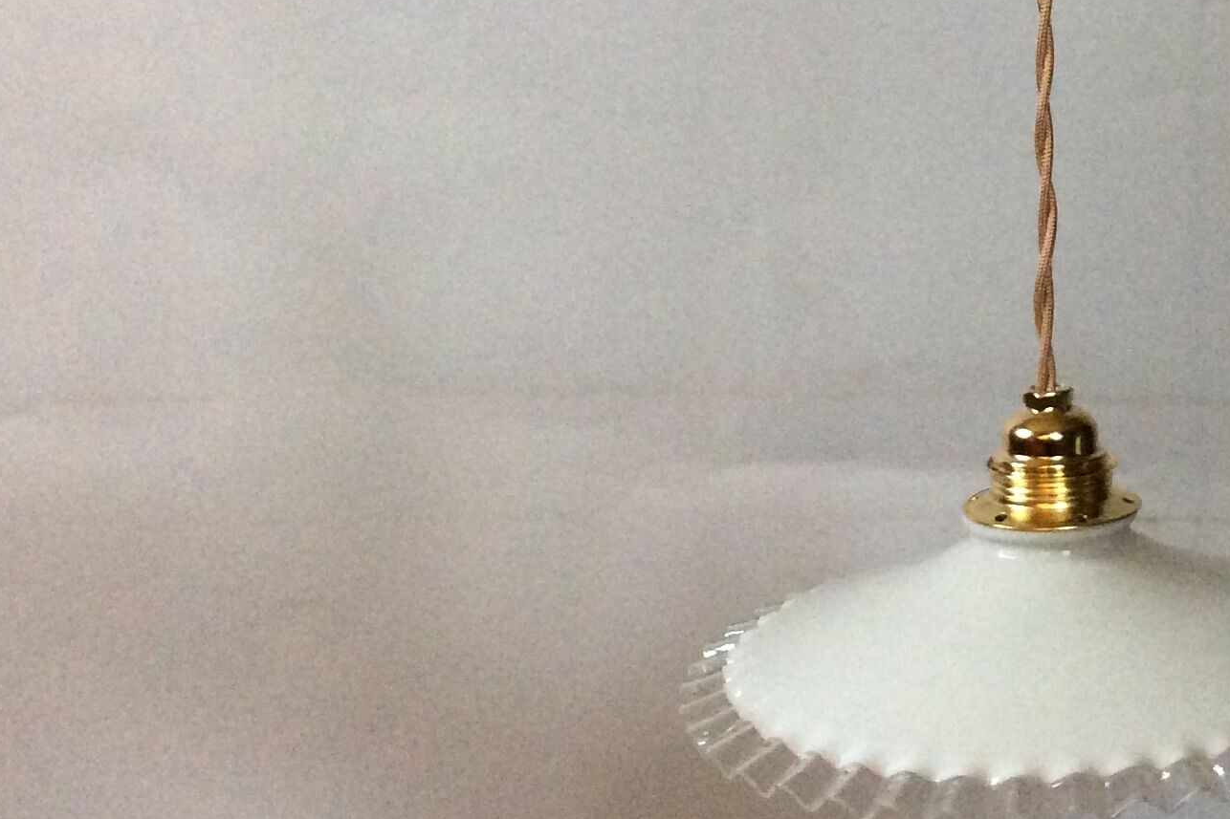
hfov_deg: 29.3
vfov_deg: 20.2
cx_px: 1020
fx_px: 2289
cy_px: 240
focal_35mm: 67
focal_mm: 3.3
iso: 250
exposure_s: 1/25
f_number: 2.4
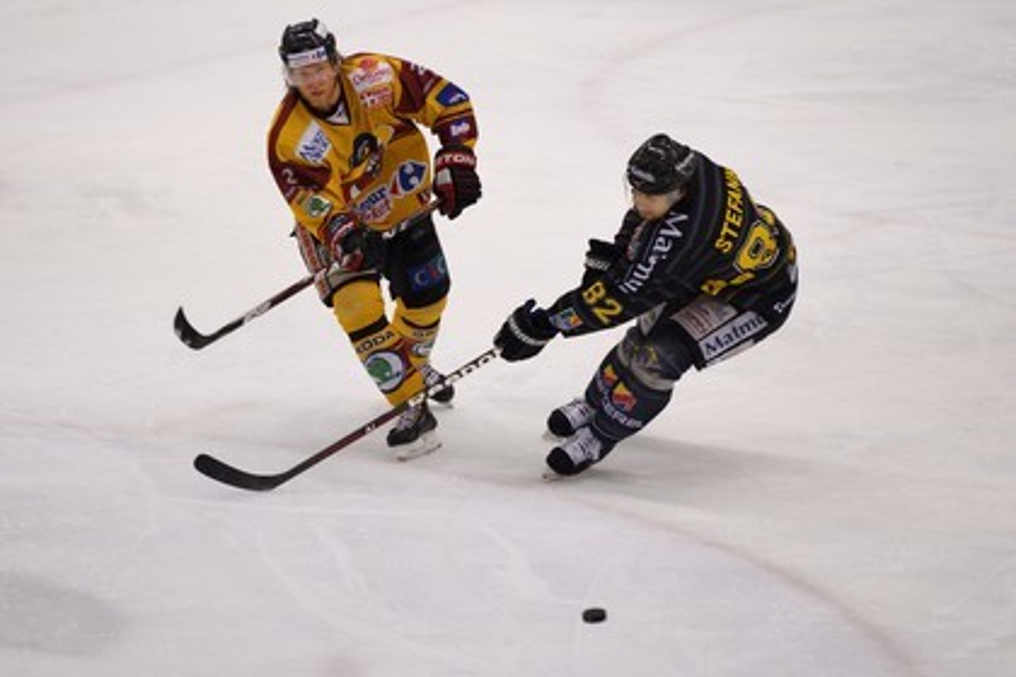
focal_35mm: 200
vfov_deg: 6.9
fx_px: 5644
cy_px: 338
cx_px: 508
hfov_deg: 10.3
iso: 1600
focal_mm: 200
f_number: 4
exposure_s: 1/1000
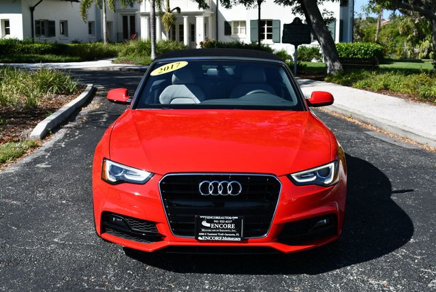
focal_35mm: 54
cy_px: 146
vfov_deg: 25.1
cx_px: 218
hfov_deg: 36.8
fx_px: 655
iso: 100
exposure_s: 1/250
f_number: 8
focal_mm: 27
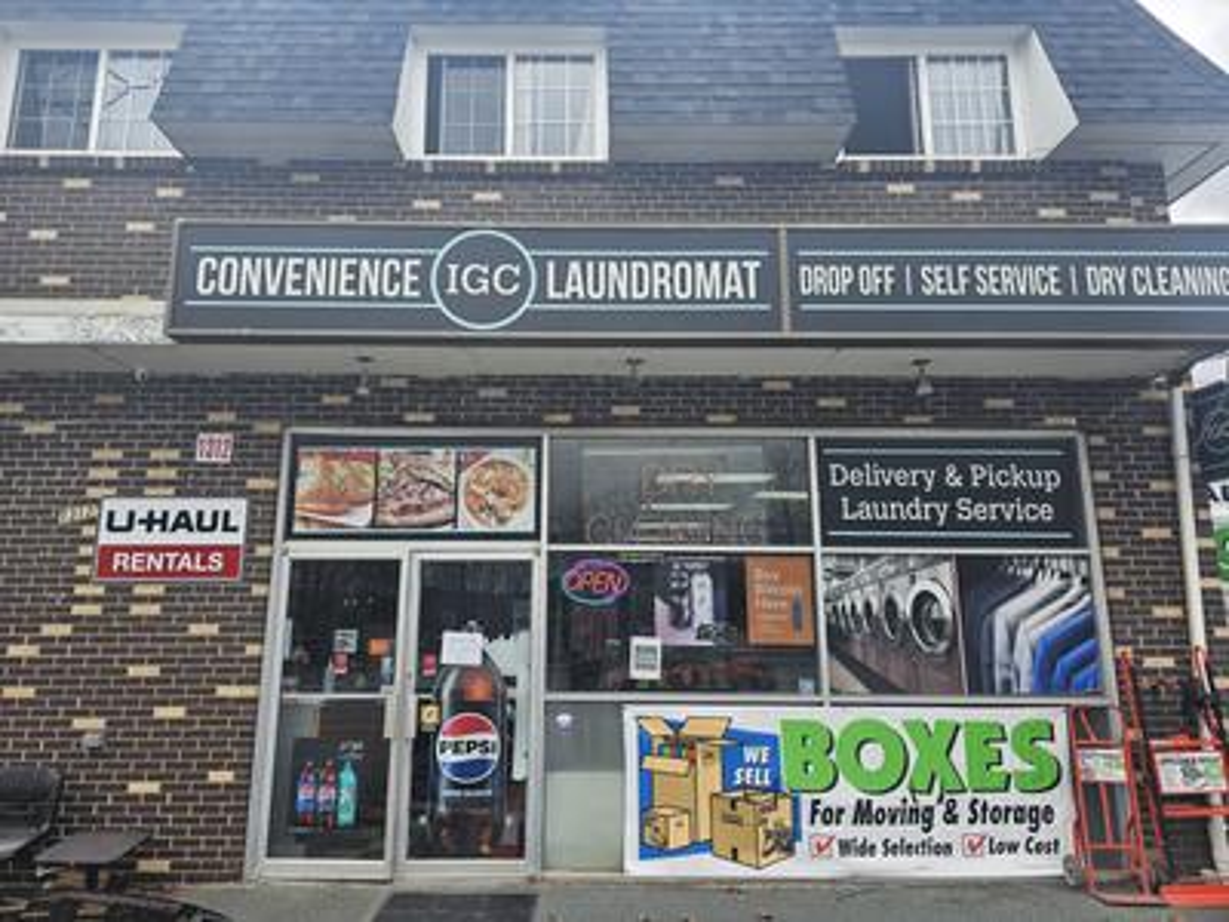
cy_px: 461
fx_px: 817
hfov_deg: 73.9
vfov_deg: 58.9
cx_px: 614
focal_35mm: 23
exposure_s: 1/222
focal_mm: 6.3
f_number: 1.7
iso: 10
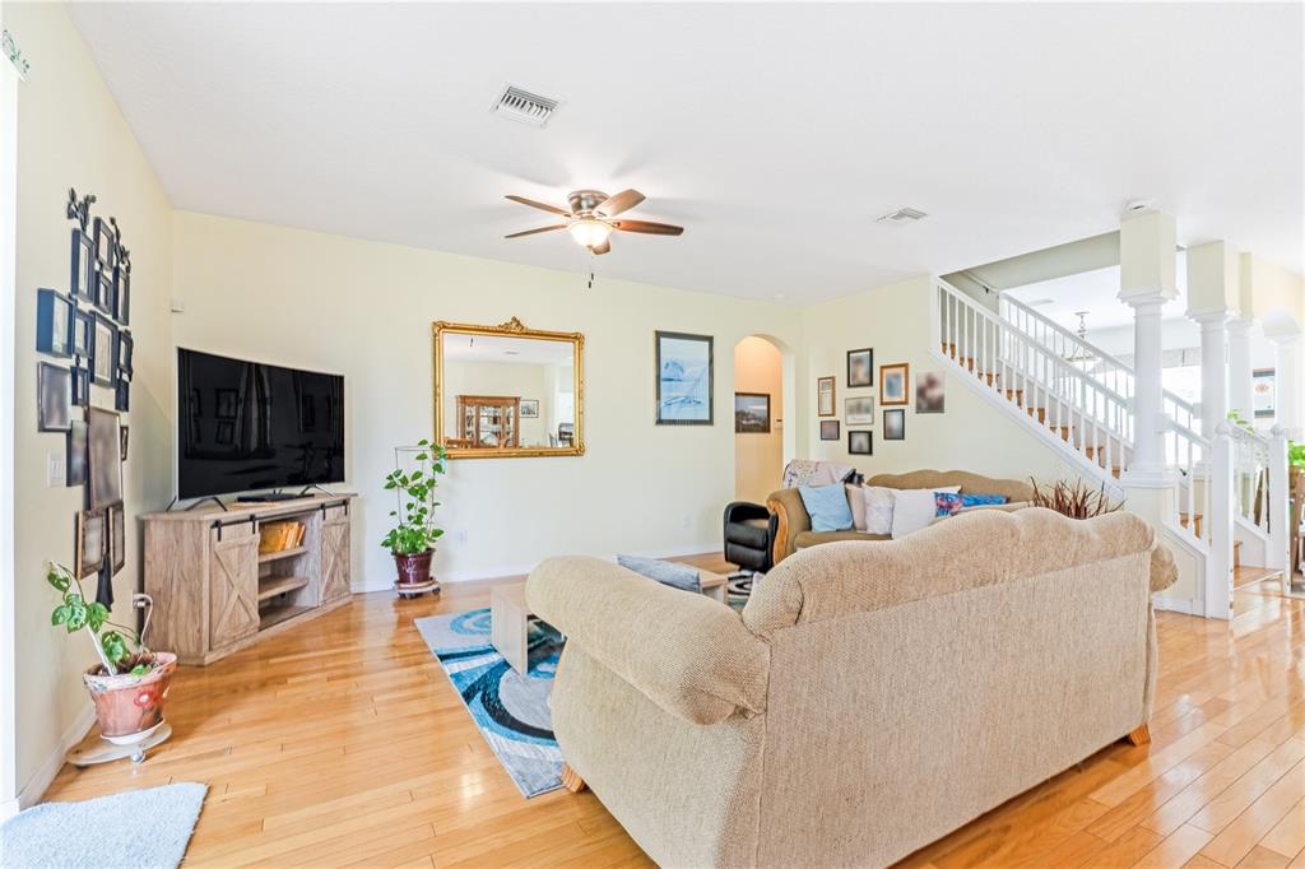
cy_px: 434
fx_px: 598
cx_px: 652
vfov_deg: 72.0
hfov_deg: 95.0
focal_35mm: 16
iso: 250
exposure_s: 1/80
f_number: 9
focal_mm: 11
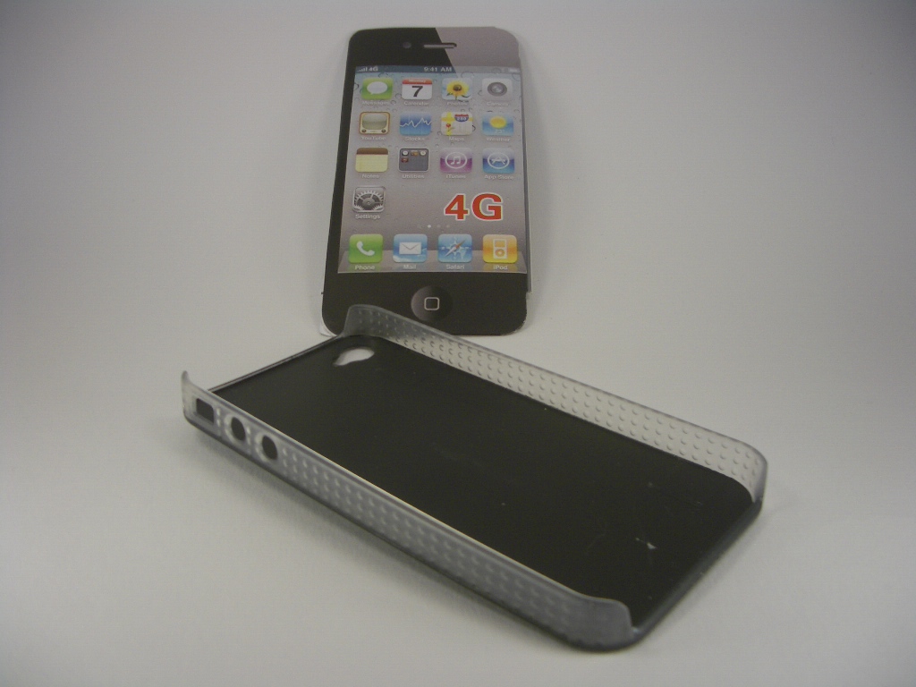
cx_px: 458
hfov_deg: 52.6
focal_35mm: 35
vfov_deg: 40.7
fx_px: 926
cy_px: 344
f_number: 2.6
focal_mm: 5.8
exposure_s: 1/400
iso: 50
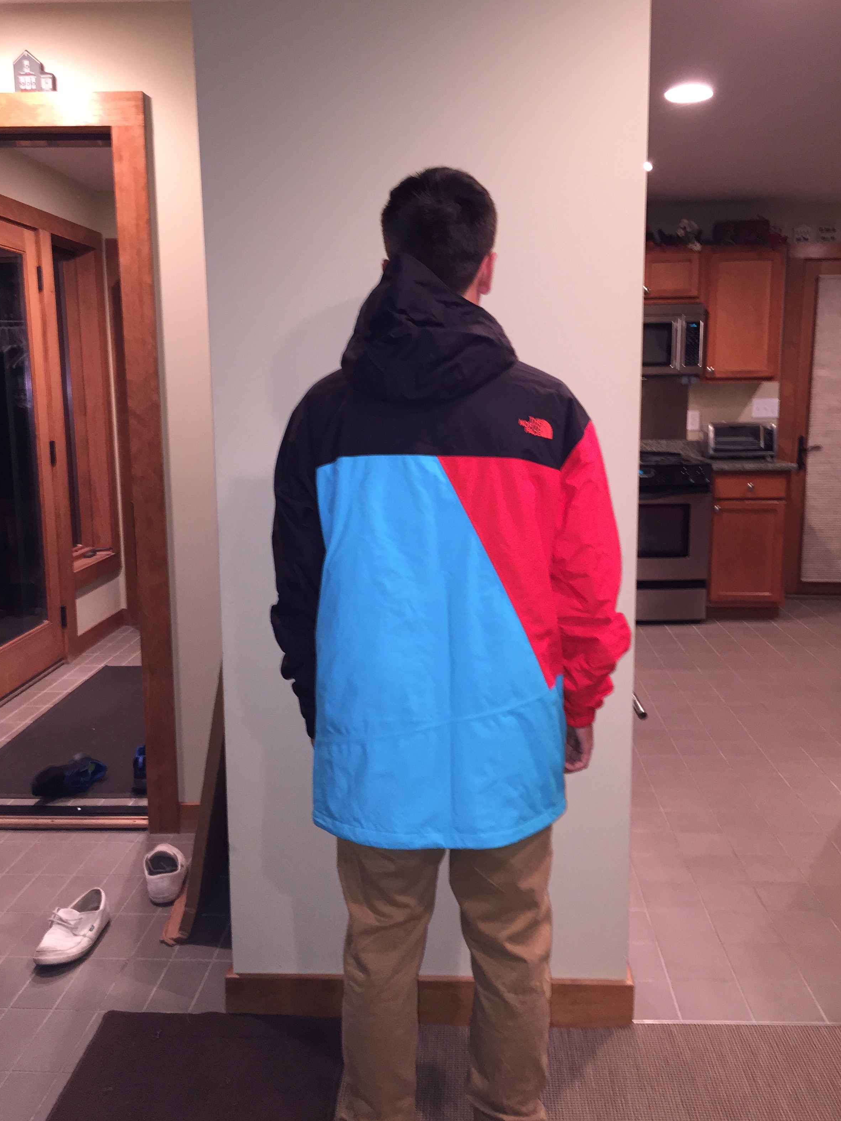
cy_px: 543
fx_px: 972
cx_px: 430
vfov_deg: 60.0
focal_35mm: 30
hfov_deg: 46.8
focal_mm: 4.15
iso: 100
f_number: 2.2
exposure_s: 1/16
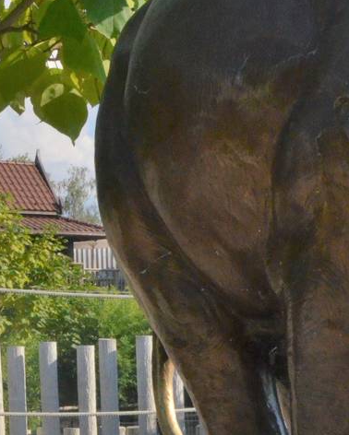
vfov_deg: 12.6
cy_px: 599
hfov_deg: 10.4
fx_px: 1904
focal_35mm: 148
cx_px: 352
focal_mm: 31
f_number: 16
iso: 2500
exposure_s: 1/1000
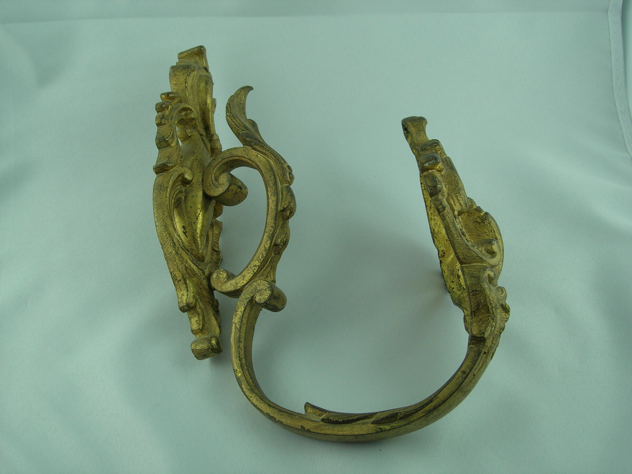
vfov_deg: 35.1
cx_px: 316
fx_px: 749
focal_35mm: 41
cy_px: 237
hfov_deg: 45.8
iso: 64
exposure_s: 1/90.6
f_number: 4.9
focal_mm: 8.5
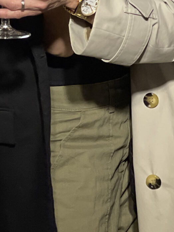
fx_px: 1575
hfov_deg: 6.3
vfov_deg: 8.3
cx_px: -64
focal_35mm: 235
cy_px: -78
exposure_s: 1/100
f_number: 2.2
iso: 50
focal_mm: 7.5
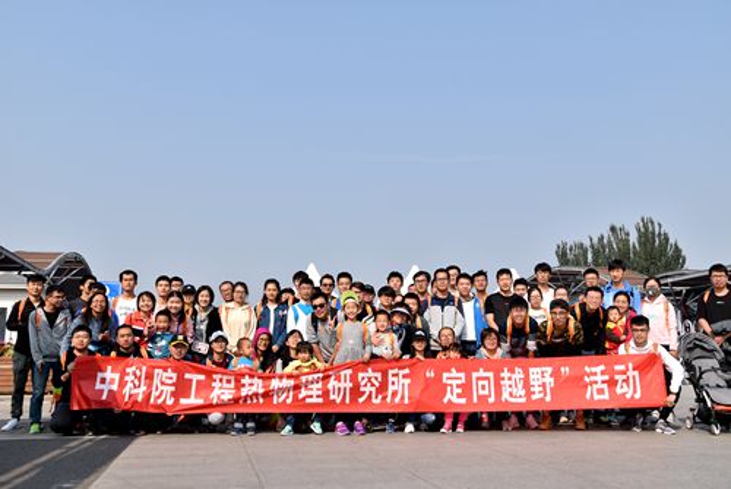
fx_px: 731
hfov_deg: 53.1
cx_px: 366
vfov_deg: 36.9
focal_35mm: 36
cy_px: 244
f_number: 9
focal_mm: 24
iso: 100
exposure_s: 1/250
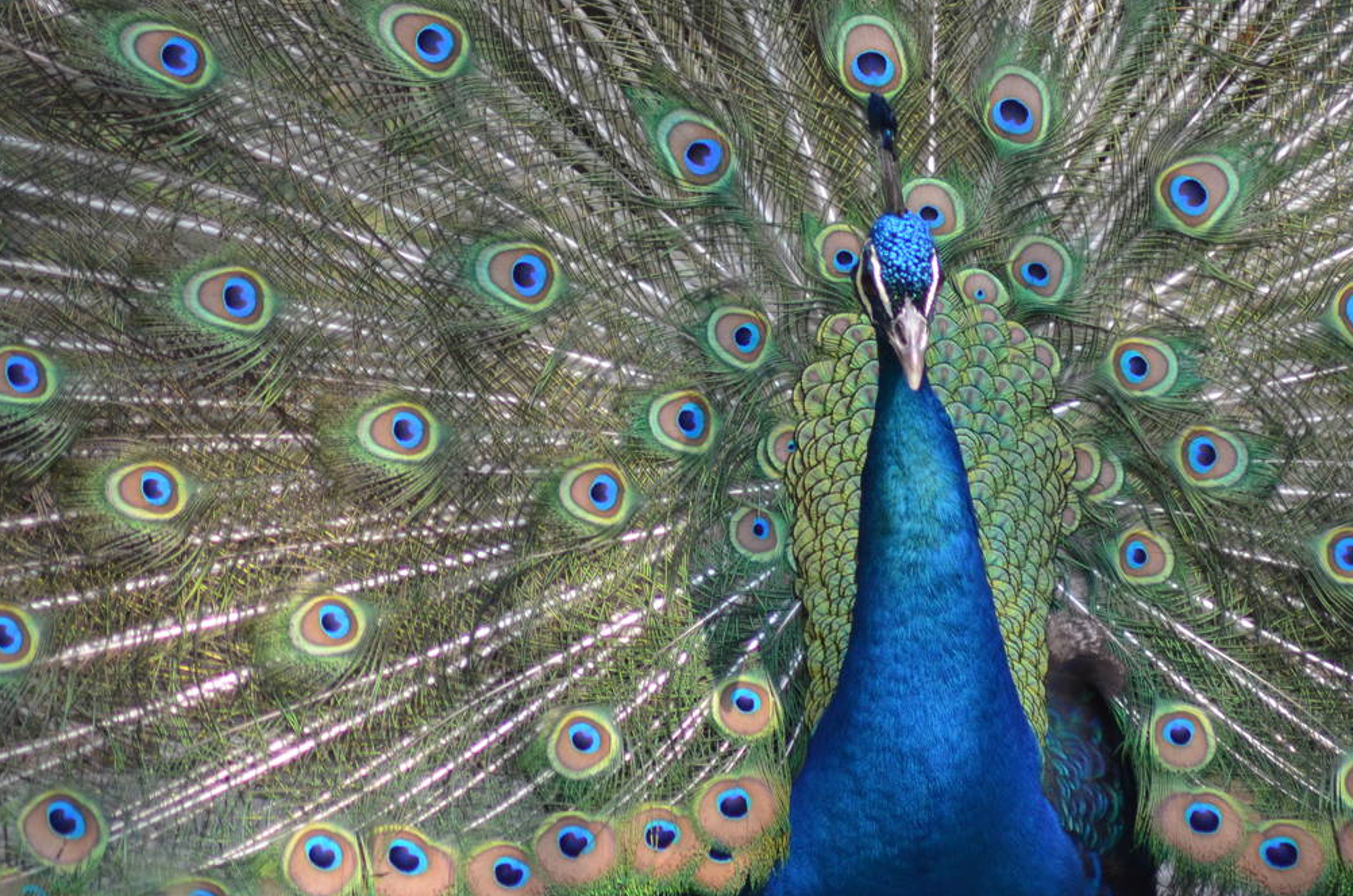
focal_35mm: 575
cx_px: 837
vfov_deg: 2.4
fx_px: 21569
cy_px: 360
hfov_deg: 3.6
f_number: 5
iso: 800
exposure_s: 1/800
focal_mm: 240
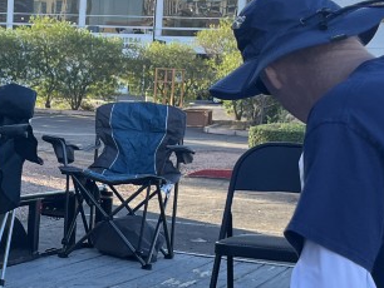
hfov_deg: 22.0
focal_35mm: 87
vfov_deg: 17.0
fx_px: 966
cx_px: 46
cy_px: 168
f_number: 1.6
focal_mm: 5.1
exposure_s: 1/799
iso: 50
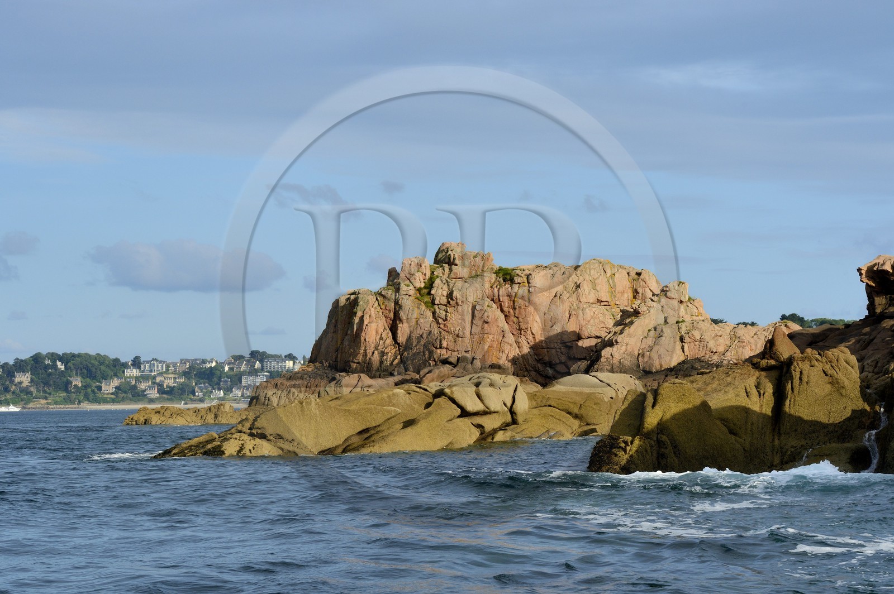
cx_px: 447
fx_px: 2357
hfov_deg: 21.5
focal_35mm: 95
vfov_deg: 14.4
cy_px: 297
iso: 400
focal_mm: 95
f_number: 10
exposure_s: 1/1000
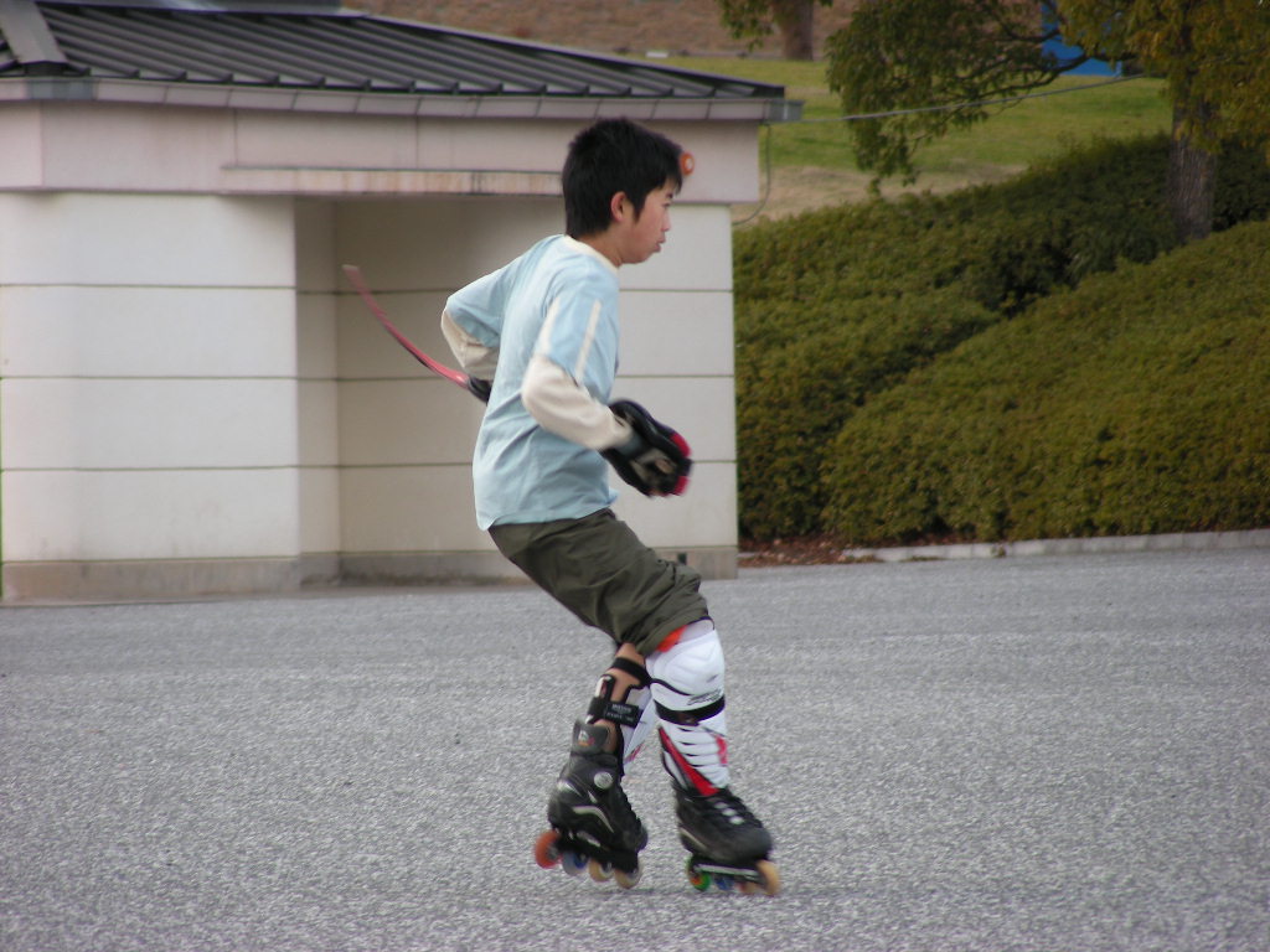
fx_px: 13942
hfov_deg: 5.2
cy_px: 476
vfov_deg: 3.9
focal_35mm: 380
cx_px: 635
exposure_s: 1/110
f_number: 3.5
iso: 50
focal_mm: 63.3
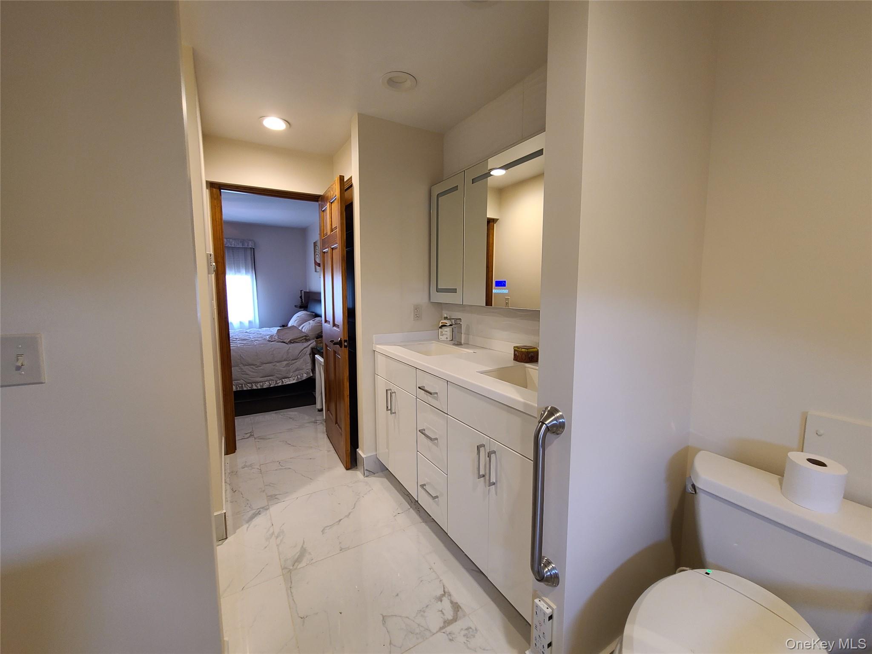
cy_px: 327
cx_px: 436
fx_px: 327
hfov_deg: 106.2
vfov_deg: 89.9
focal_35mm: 13
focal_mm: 2.2
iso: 160
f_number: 2.2
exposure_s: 1/60
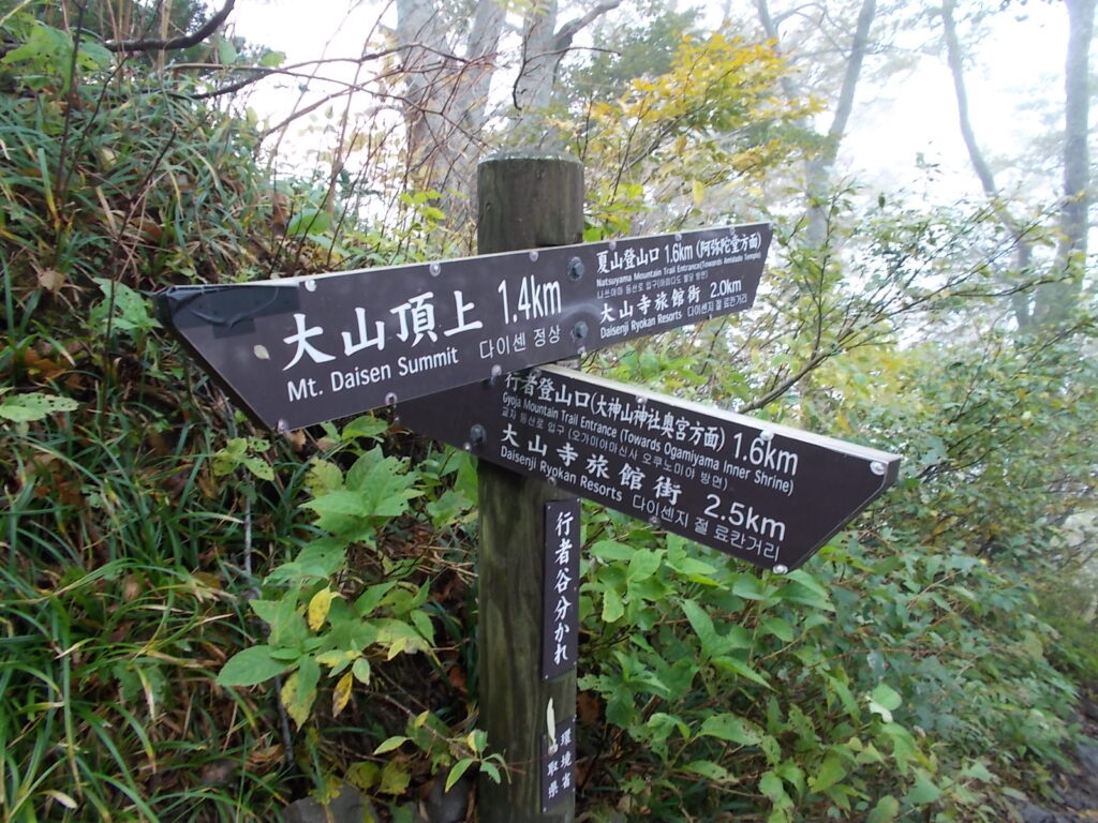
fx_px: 825
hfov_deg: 67.3
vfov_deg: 53.1
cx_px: 549
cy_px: 412
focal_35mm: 26
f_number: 3.2
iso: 80
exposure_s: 1/25
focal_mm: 4.6
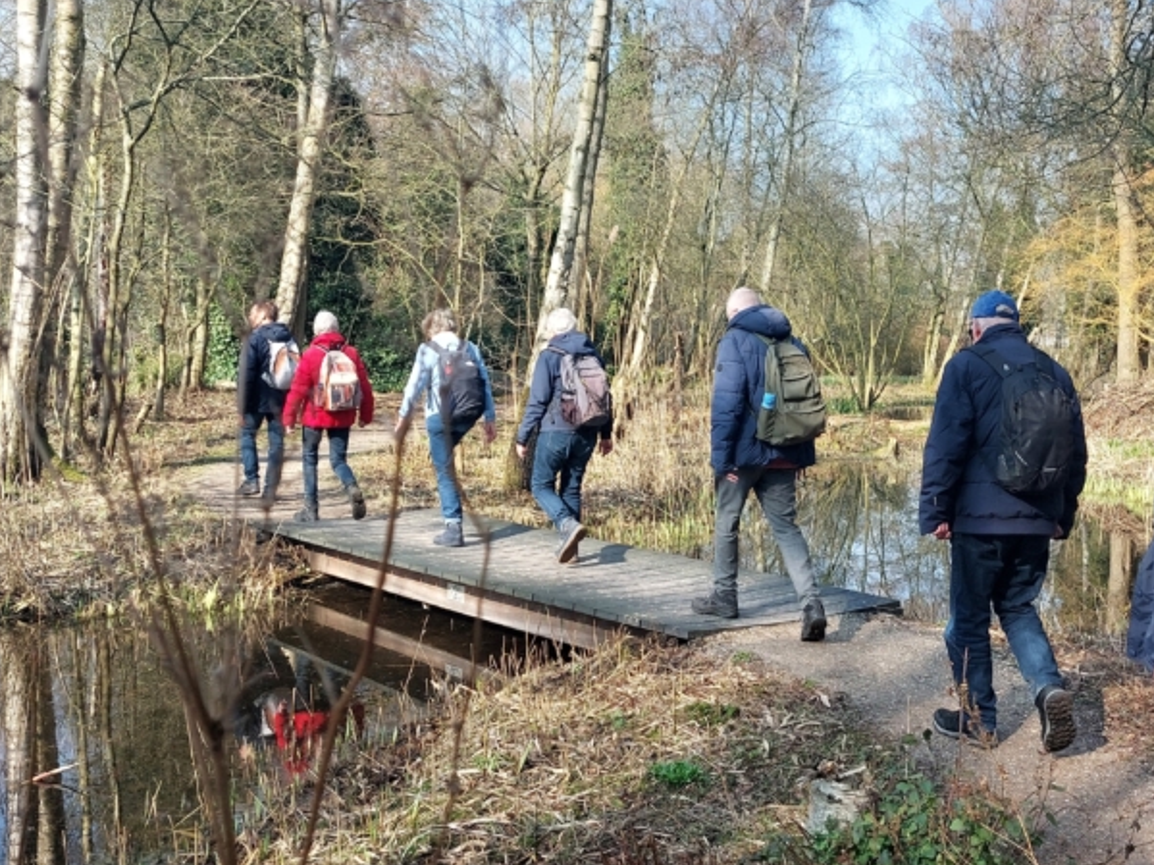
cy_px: 415
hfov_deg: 43.1
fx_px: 1433
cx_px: 798
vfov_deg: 33.6
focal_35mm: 43
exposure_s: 1/286
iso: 25
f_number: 1.8
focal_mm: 5.23
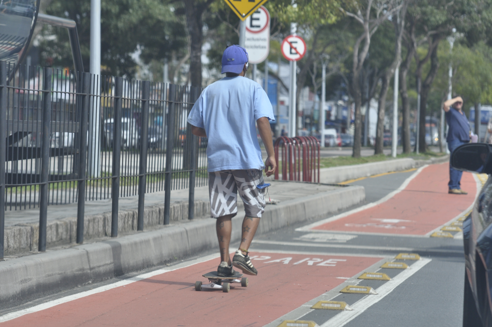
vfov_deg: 6.5
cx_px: 246
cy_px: 164
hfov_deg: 9.8
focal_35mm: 210
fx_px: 2866
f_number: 5
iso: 400
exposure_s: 1/1600
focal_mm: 140
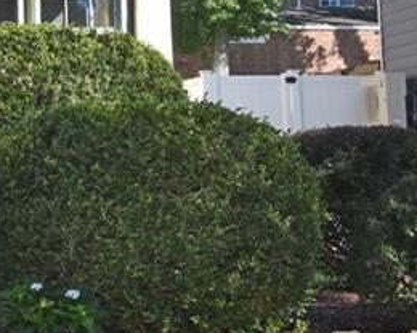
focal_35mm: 111
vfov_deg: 13.7
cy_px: 14
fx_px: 1370
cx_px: -223
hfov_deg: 15.8
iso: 400
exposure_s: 1/200
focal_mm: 20
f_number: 14
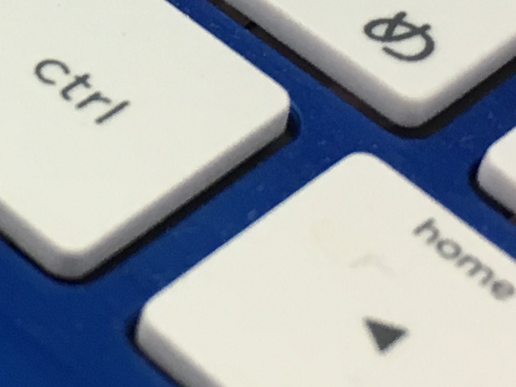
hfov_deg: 11.2
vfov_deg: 8.3
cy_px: -282
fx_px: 2564
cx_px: -145
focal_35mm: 172
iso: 50
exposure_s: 1/30
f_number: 2.2
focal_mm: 4.15
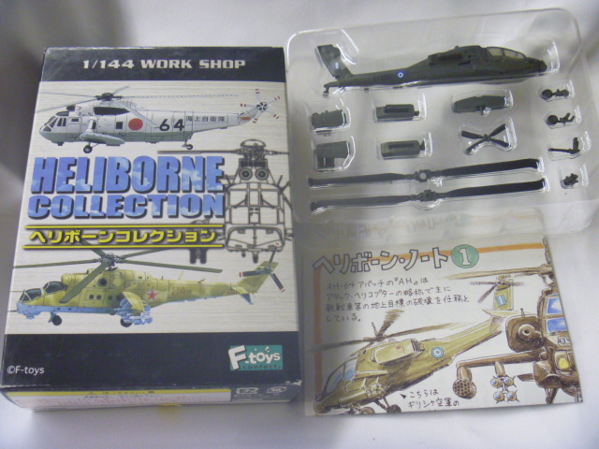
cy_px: 224
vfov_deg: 40.7
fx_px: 606
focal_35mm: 35
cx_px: 300
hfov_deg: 52.6
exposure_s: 1/30
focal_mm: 6.3
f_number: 3.5
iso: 320
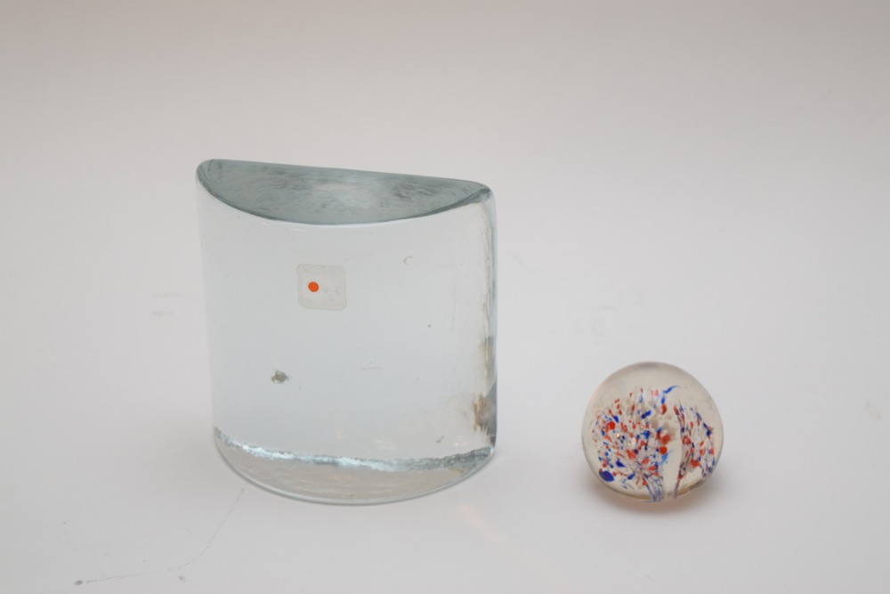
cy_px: 297
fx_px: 2040
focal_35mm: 82
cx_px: 445
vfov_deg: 16.6
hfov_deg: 24.6
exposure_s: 1/80
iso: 800
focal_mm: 55
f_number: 5.6
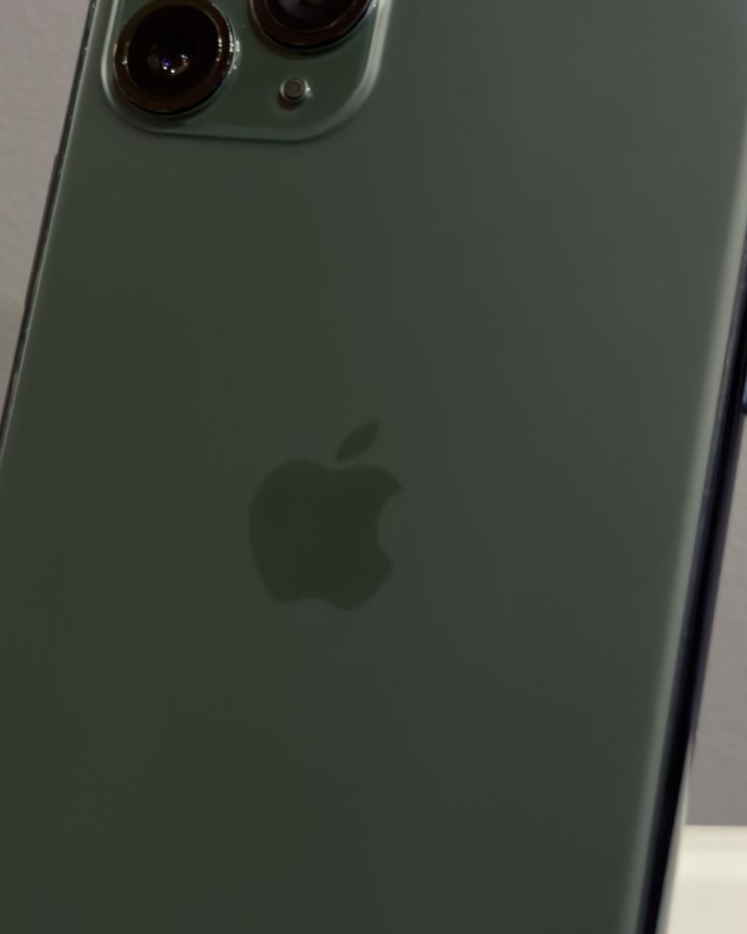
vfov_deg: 31.9
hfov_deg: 25.8
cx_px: 297
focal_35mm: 59
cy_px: 556
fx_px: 1630
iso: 250
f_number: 1.78
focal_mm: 6.76
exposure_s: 1/48
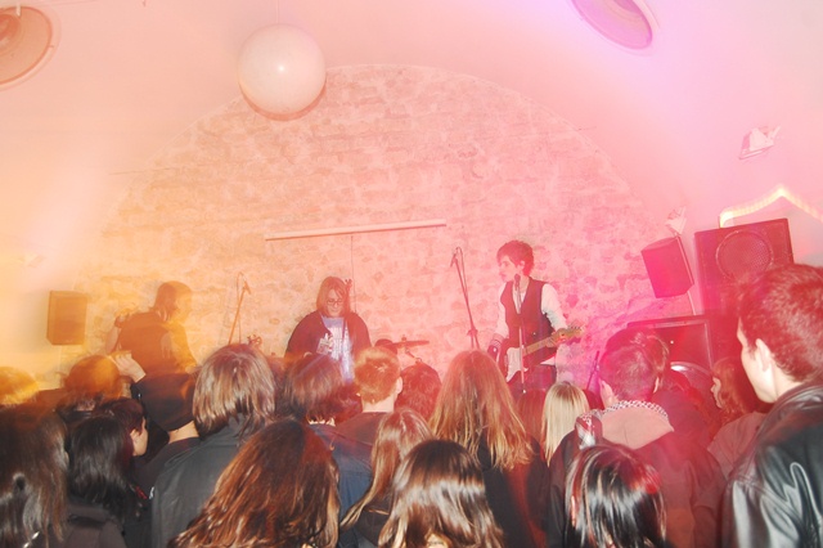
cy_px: 274
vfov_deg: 16.5
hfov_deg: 24.6
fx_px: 1885
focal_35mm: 82
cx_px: 412
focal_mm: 55
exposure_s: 1/1.6
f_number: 5.6
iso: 200
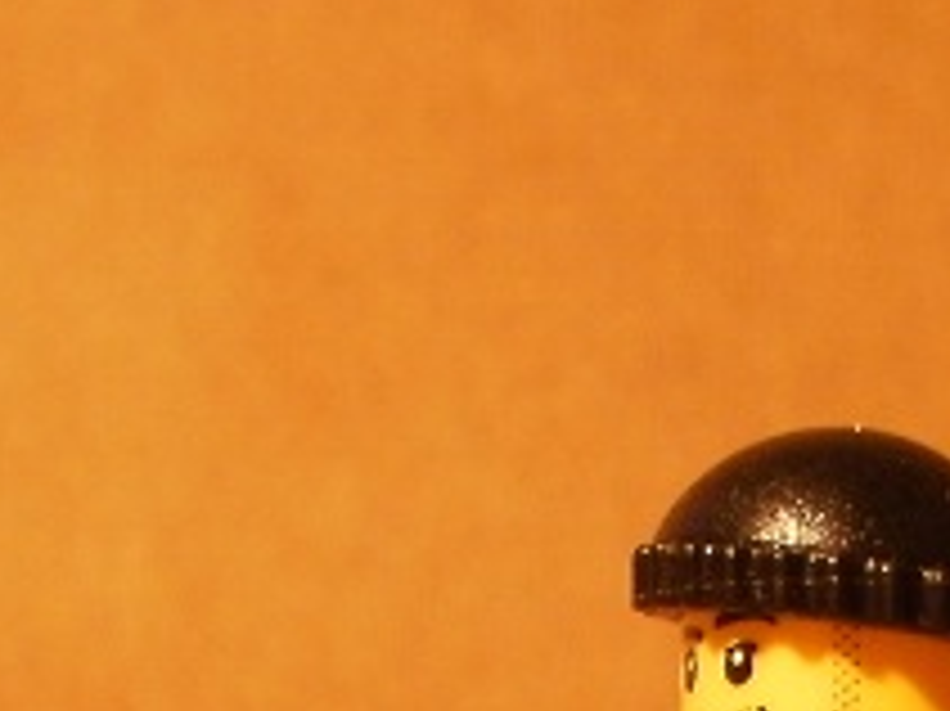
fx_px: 4800
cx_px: 594
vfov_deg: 7.9
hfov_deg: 11.3
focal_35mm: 175
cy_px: 1629
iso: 125
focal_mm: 6.3
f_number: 3.5
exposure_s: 1/6
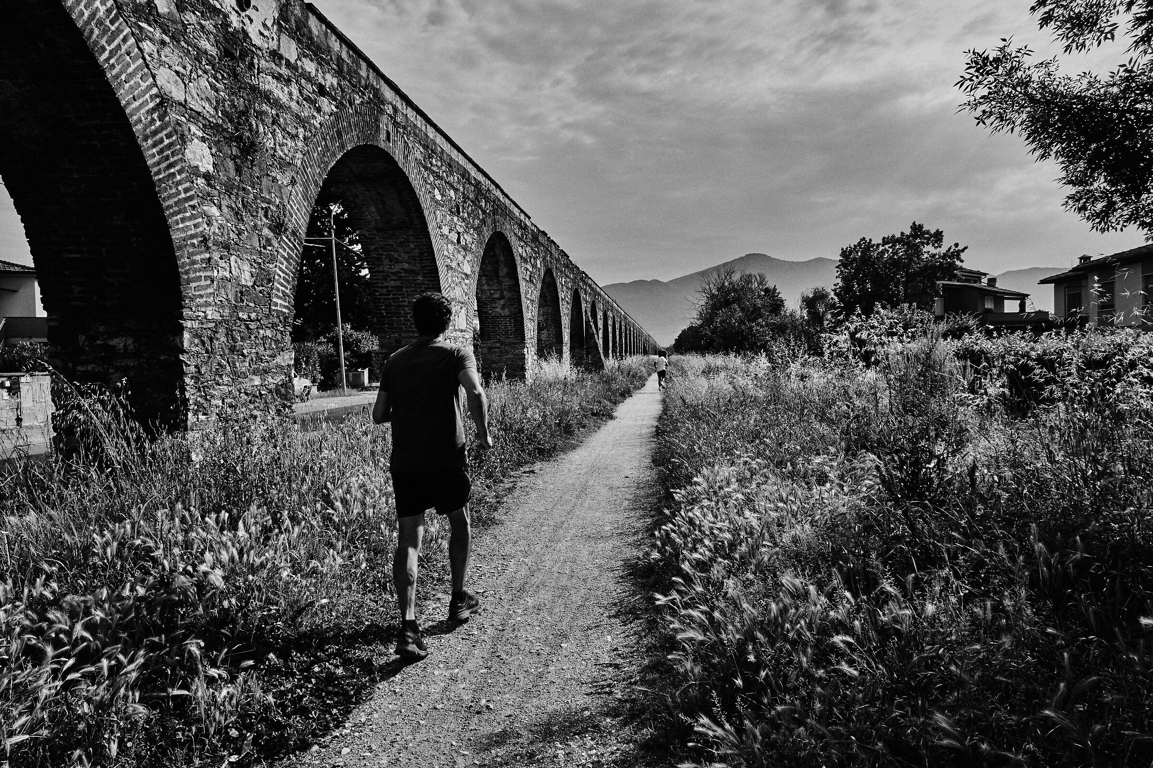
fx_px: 737
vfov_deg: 55.1
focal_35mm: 23
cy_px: 384
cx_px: 576
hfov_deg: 76.1
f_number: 16
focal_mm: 15.6
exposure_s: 1/160
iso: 200
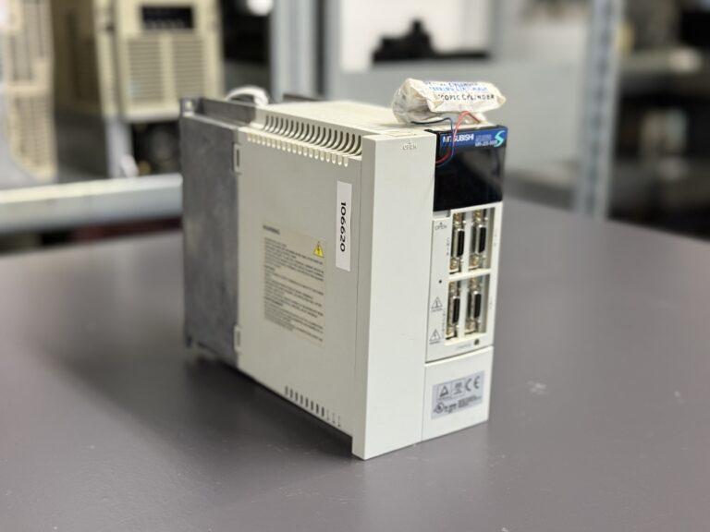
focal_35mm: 48
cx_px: 355
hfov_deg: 39.7
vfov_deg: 30.3
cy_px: 266
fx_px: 985
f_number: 1.78
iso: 250
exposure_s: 1/50
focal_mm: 6.76
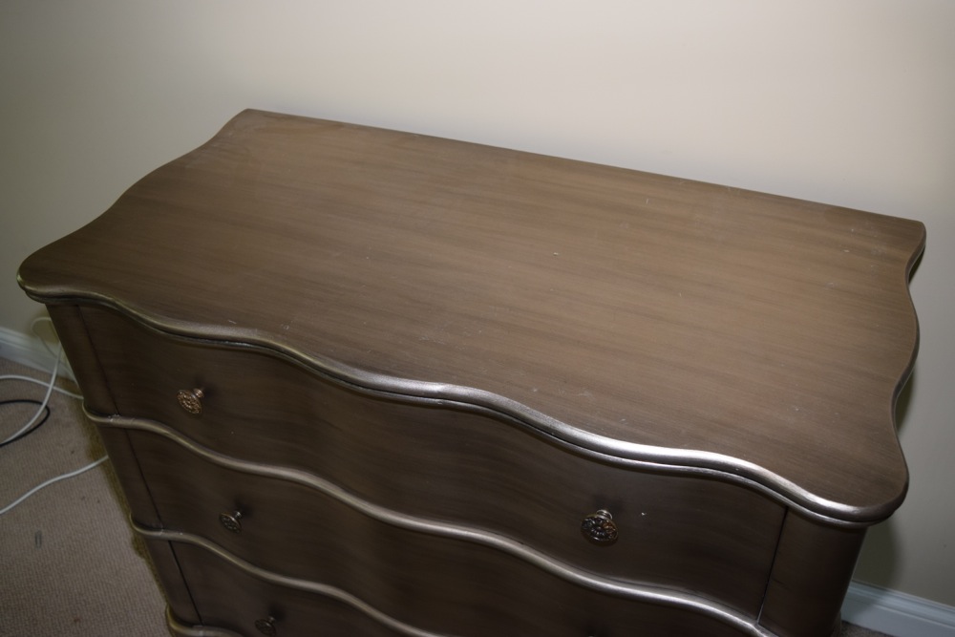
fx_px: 915
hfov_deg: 55.1
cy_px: 318
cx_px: 478
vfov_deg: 38.4
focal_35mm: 34
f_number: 3.8
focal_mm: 23
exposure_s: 1/60
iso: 560
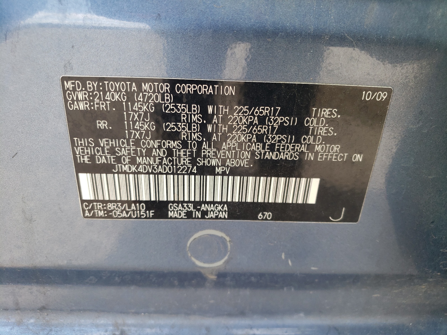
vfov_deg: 53.1
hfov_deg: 67.3
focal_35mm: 26
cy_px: 168
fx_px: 336
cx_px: 224
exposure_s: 1/270
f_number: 1.5
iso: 50
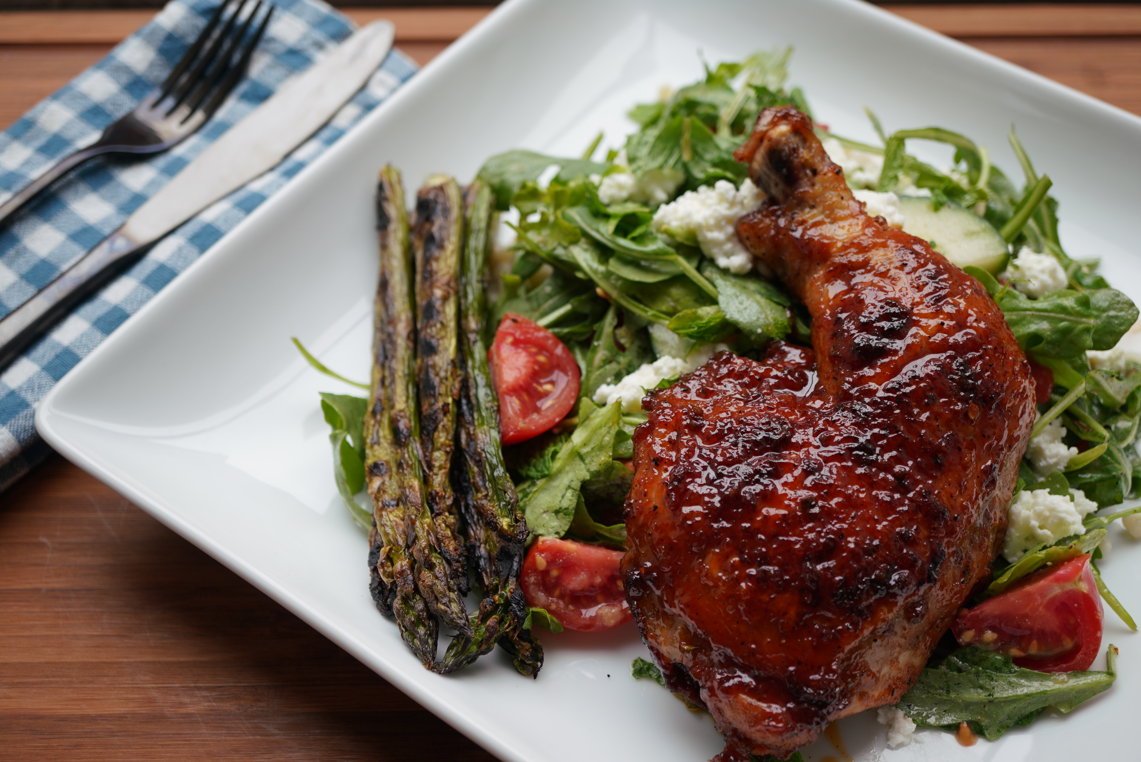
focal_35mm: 45
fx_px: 1426
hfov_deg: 43.6
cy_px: 381
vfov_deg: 29.9
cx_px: 570
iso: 160
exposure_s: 1/60
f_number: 4
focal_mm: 30
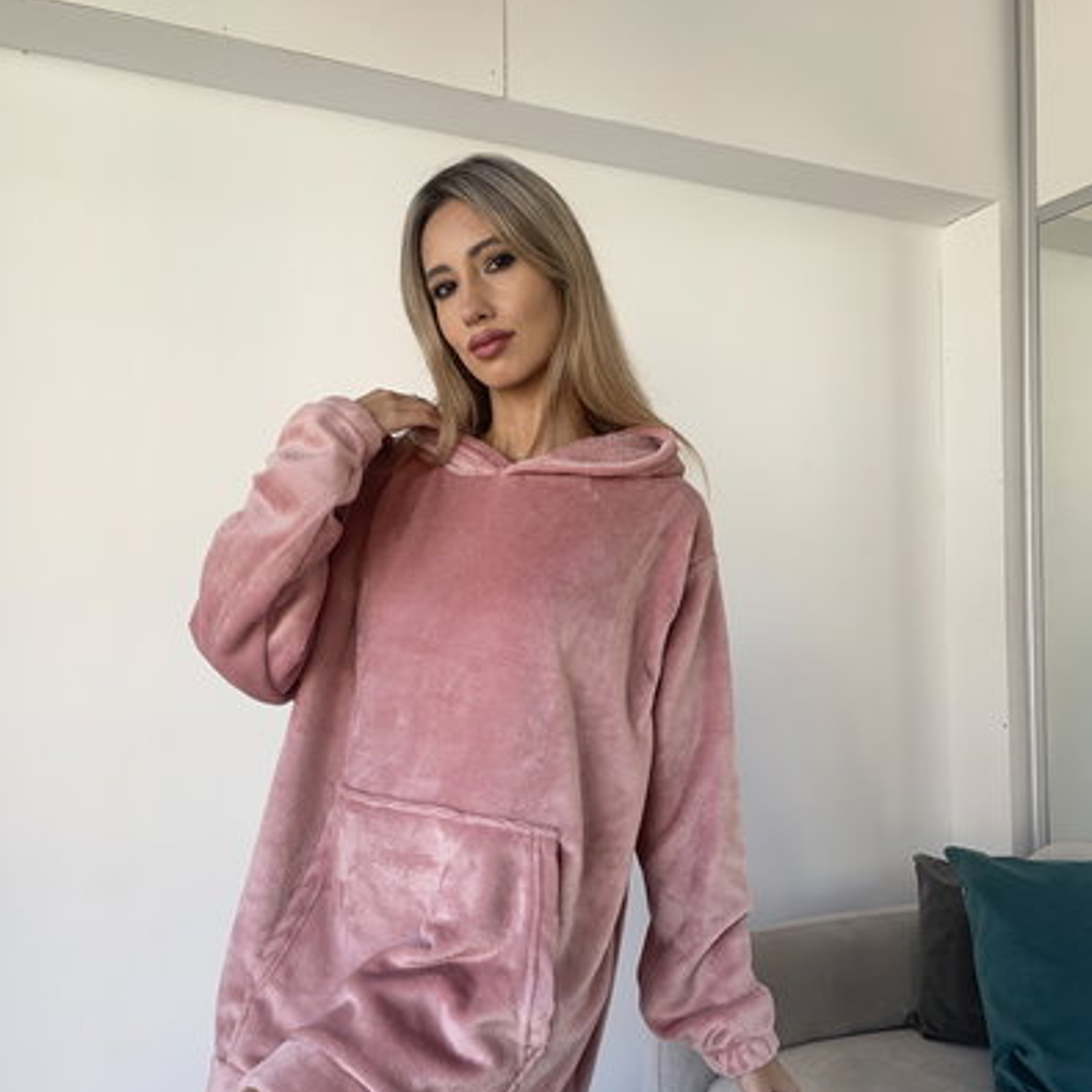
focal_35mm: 31
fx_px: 1106
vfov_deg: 52.3
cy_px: 629
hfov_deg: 52.5
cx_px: 547
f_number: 1.6
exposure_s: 1/144
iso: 32
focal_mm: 4.2
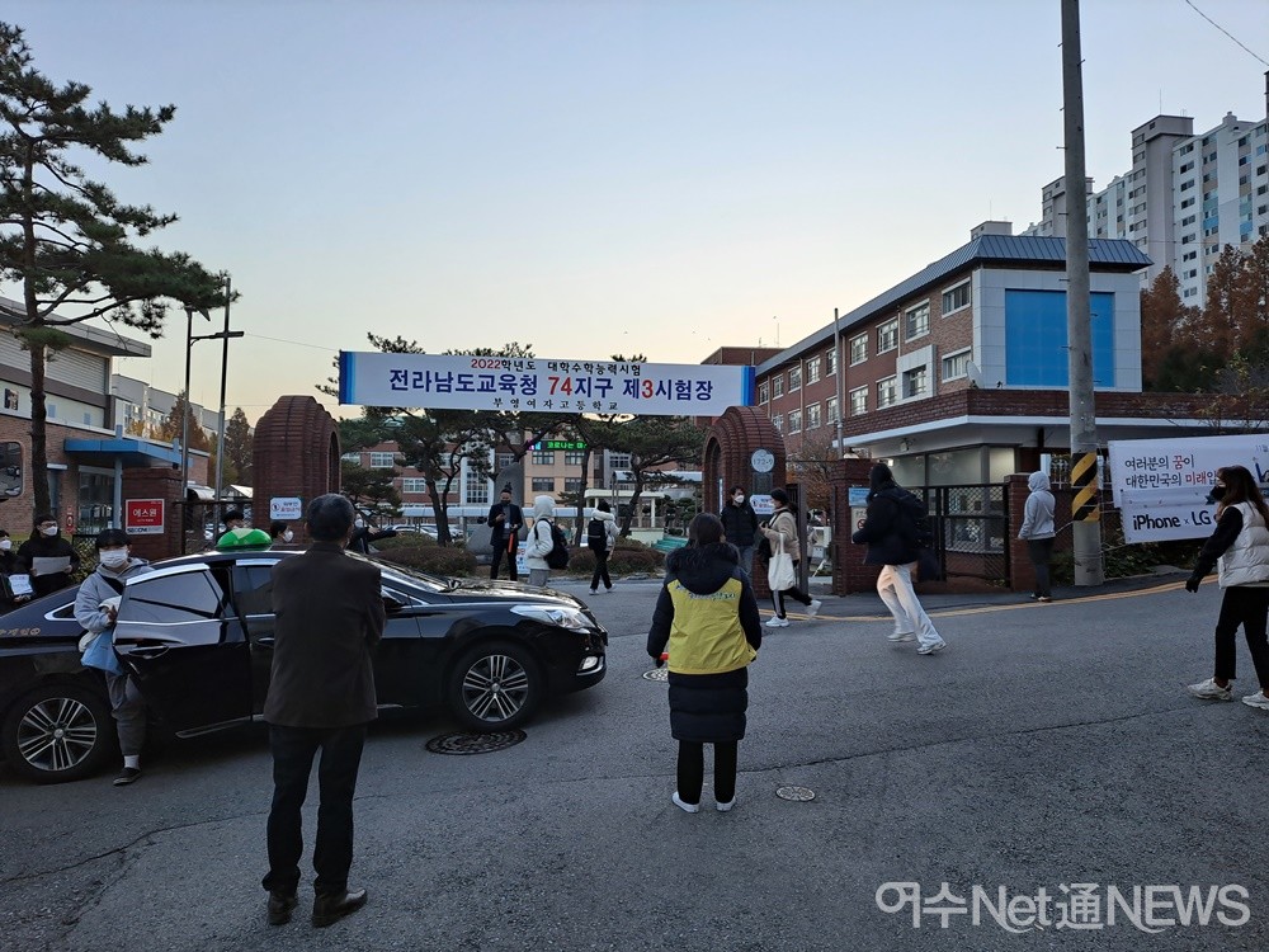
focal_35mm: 24
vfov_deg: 56.8
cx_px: 634
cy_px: 476
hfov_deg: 71.6
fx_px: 880
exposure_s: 1/195
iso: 25
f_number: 1.8
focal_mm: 5.23
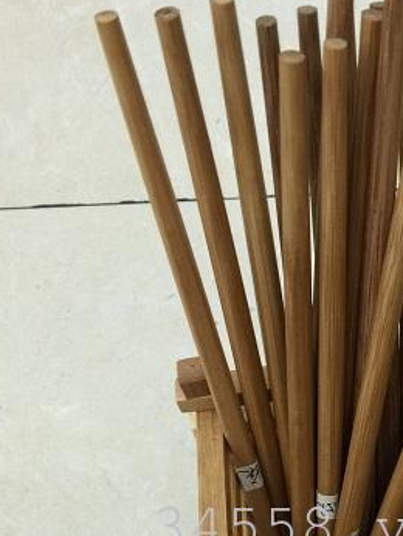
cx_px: 423
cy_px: 477
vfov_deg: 27.9
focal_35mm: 67
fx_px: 1039
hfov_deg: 21.1
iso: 80
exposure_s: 1/33
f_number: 2.2
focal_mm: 4.15
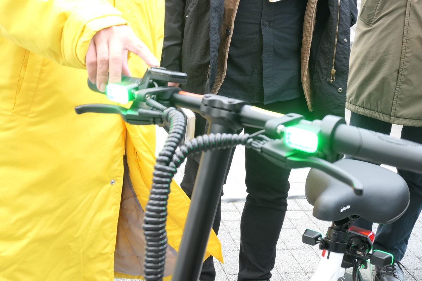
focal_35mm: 62
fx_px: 727
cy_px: 140
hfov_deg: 32.4
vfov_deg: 21.9
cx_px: 211
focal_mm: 22.6
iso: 400
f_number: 4.5
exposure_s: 1/80
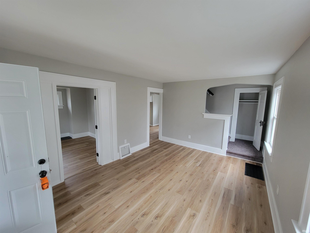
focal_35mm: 13
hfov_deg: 106.2
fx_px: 116
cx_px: 155
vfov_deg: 89.9
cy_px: 116
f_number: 2.2
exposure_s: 1/60
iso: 250
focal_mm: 2.2
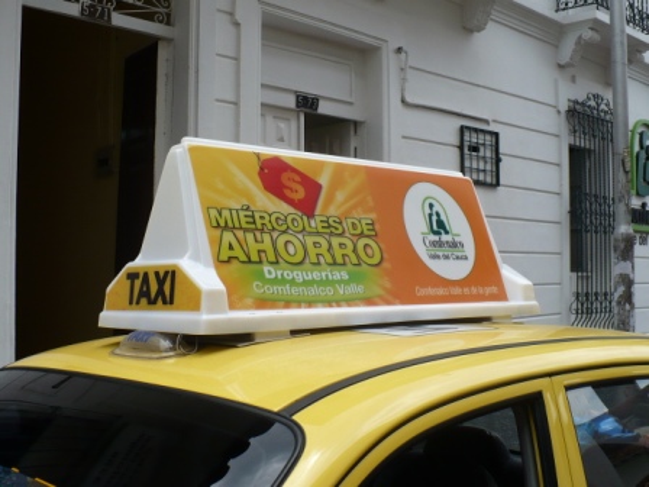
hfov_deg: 42.1
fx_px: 844
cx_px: 324
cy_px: 244
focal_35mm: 45
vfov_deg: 32.2
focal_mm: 6.1
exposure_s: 1/1000
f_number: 2.8
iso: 100
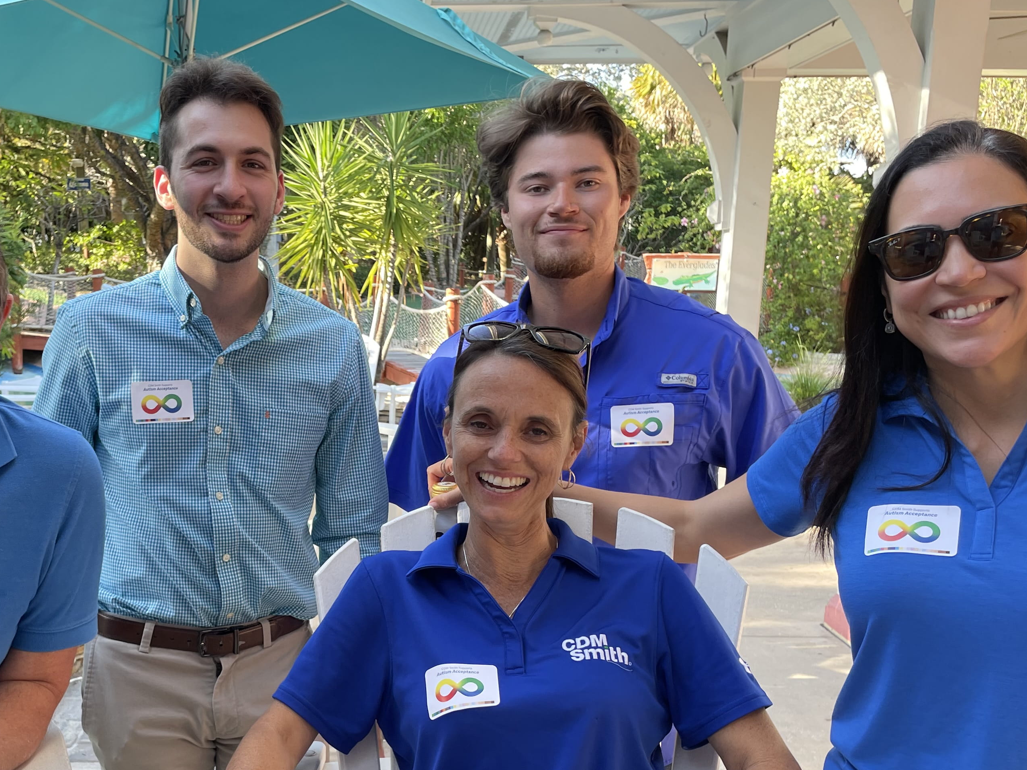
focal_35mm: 41
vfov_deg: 34.5
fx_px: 1216
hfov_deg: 45.1
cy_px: 564
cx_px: 341
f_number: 1.6
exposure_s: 1/121
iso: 40
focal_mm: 4.2
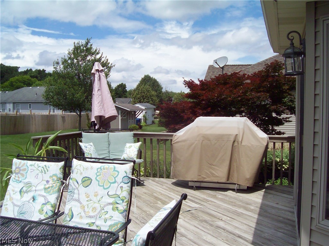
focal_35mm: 36
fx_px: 342
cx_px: 164
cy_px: 123
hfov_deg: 51.4
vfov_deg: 39.6
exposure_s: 1/670
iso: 80
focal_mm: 6
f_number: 4.8
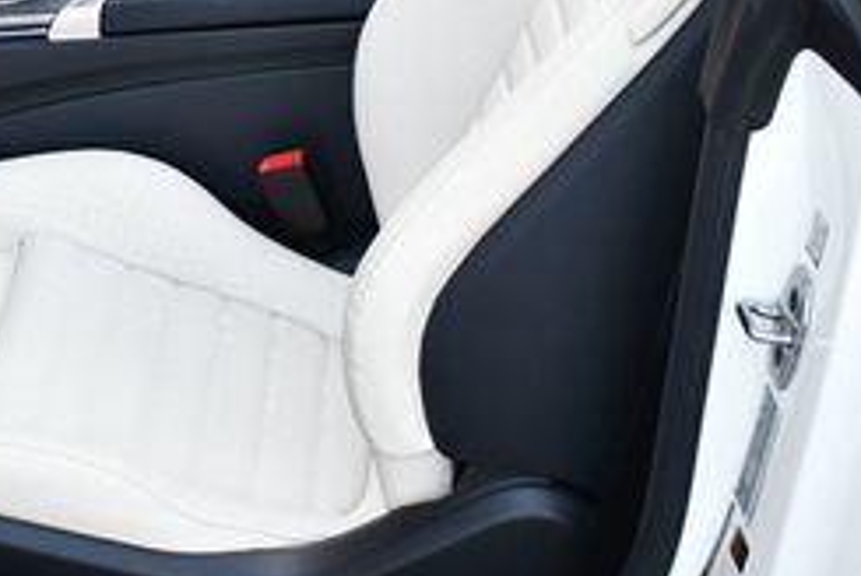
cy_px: 14
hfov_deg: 21.3
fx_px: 2251
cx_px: 123
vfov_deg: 14.4
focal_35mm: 94
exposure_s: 1/250
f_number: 3.5
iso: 500
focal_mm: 18
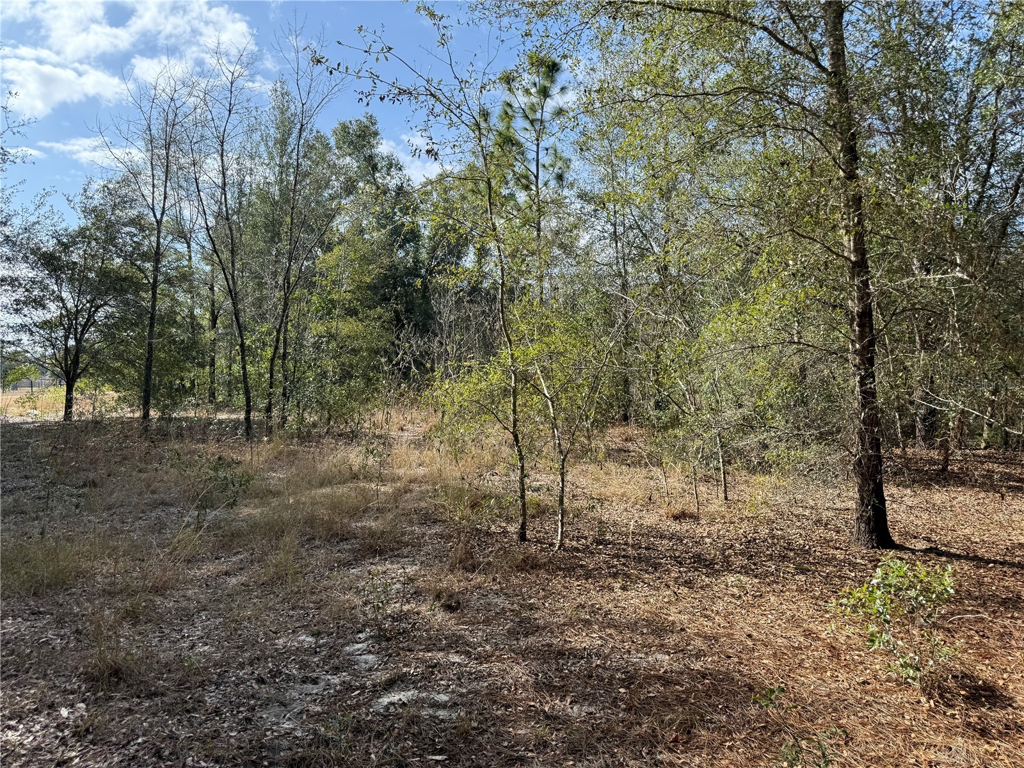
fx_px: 710
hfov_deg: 71.6
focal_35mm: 24
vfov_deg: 56.8
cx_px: 512
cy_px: 384
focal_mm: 6.76
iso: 80
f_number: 1.78
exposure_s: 1/2000
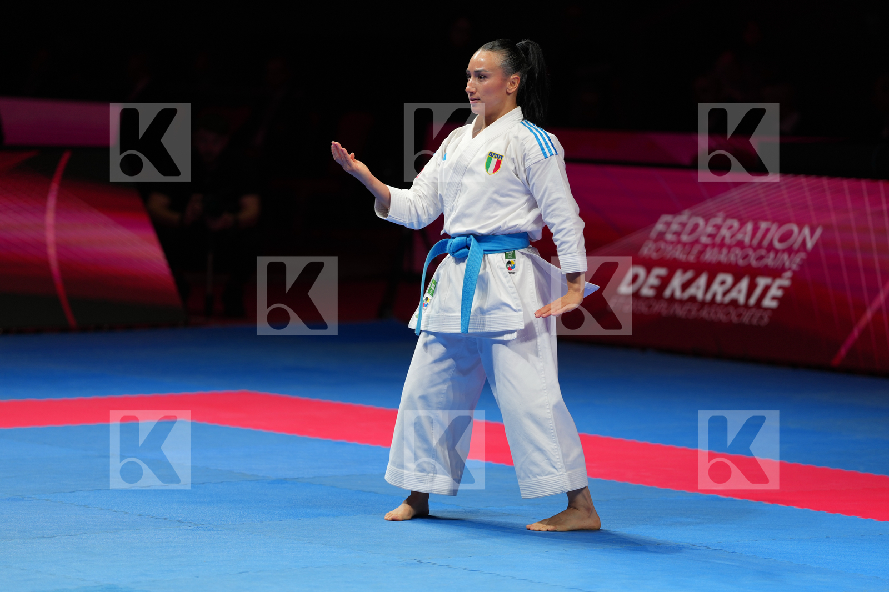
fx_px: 4715
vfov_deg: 7.2
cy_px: 296
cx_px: 444
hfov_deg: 10.8
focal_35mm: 191
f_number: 2.8
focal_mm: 191
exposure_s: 1/500
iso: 250
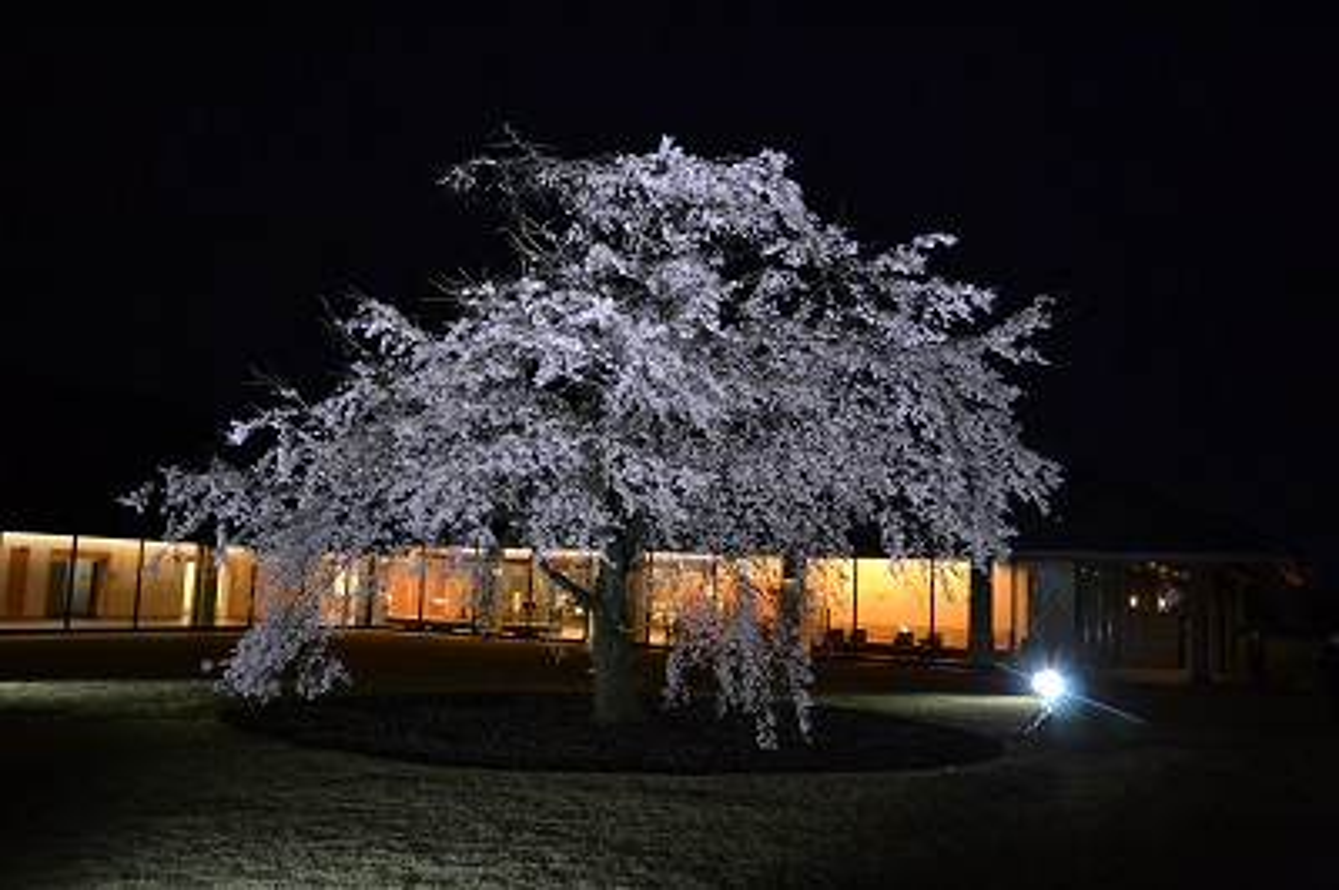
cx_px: 670
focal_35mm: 30
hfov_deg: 62.0
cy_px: 445
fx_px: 1115
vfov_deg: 43.5
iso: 1250
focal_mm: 20
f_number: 3.8
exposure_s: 1/15
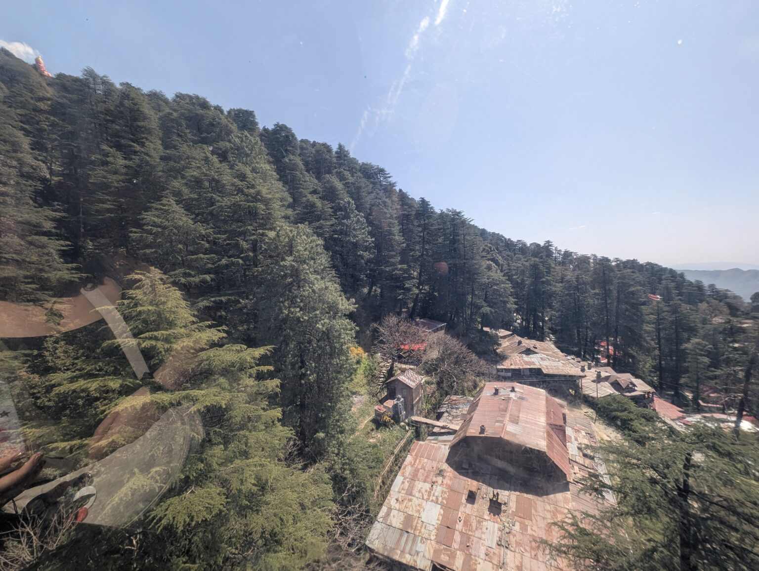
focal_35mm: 12
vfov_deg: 94.7
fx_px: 264
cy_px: 286
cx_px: 380
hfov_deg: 110.4
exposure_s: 1/770
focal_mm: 2.23
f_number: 1.95
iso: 43
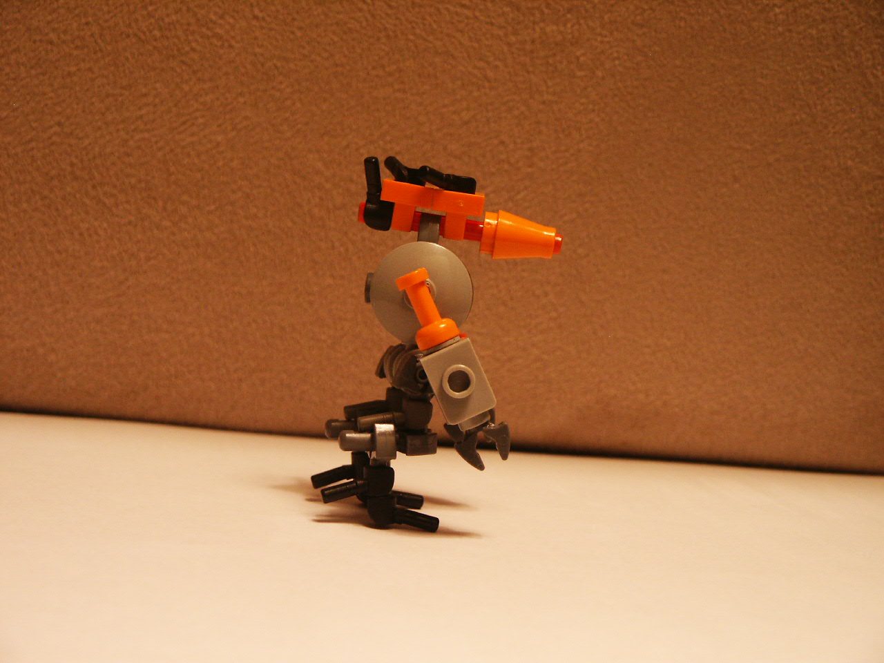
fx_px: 1992
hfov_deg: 25.0
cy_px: 332
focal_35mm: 78
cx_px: 442
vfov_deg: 18.9
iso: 200
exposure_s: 1/15
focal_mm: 15.53
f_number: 3.6
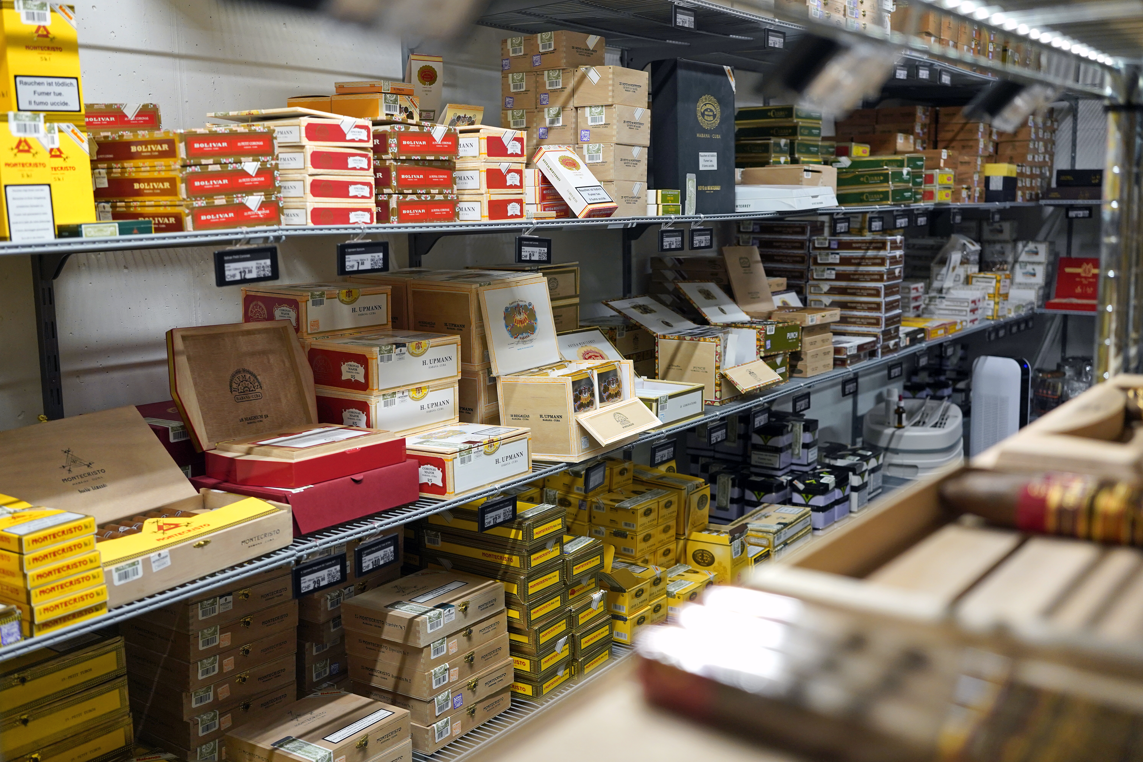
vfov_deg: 37.9
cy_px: 381
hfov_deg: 54.4
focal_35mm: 35
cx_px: 572
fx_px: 1111
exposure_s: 1/160
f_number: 4
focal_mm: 35
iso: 1600
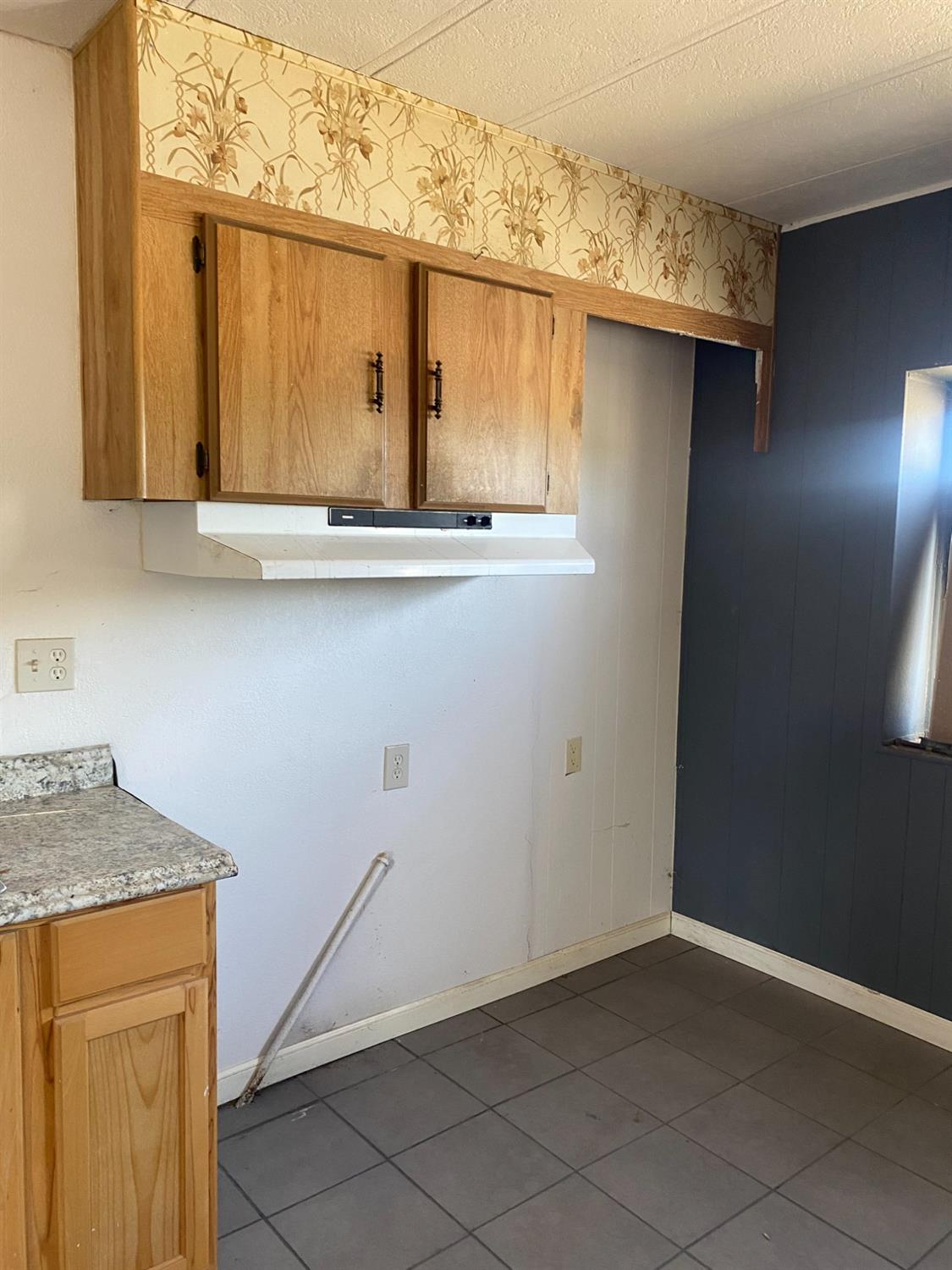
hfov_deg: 53.1
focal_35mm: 26
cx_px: 476
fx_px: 953
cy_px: 635
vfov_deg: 67.3
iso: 125
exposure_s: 1/61
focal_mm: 4.25
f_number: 1.8
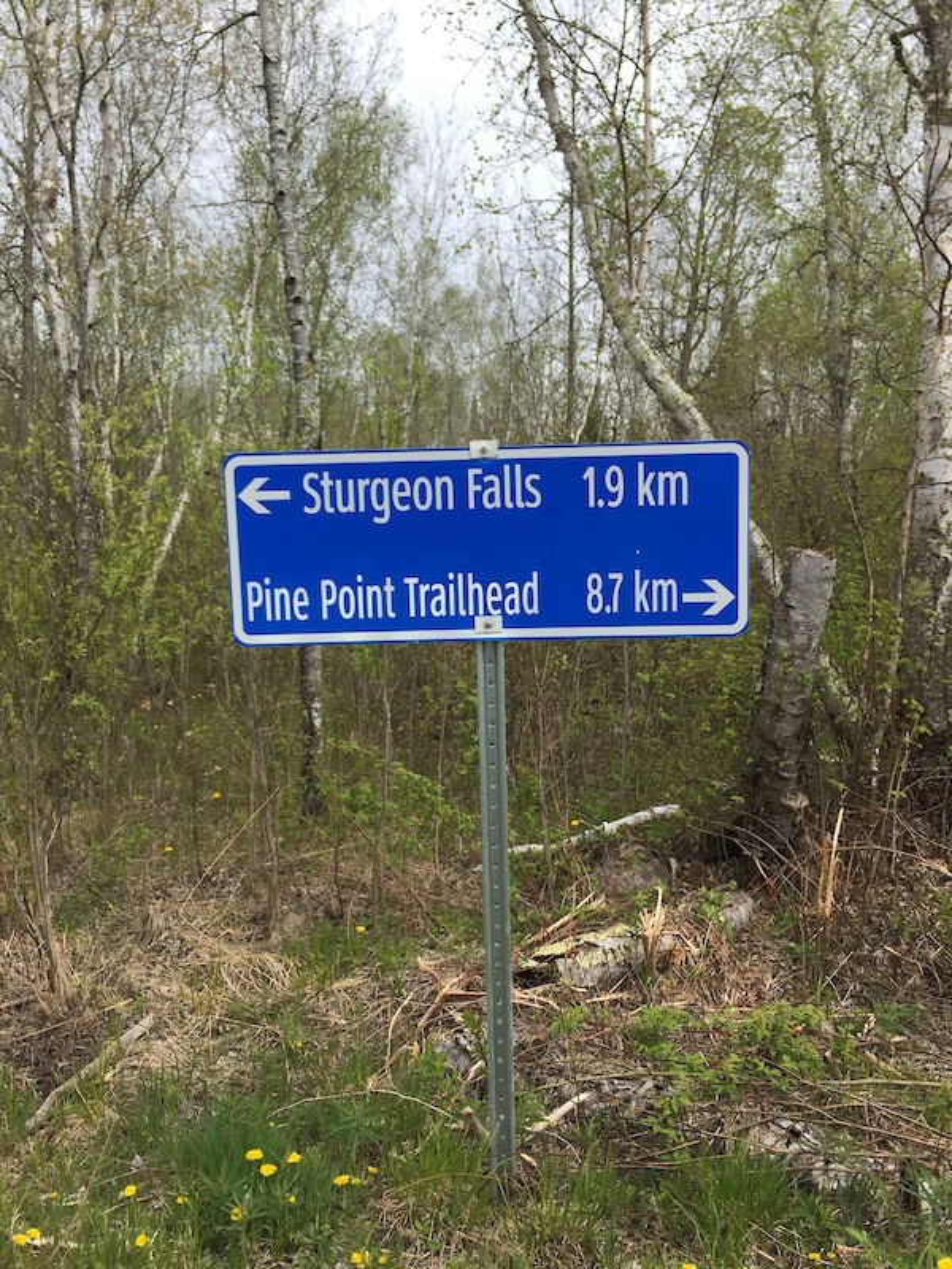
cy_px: 634
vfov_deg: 61.7
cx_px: 476
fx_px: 1063
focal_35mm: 29
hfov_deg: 48.2
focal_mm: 4.15
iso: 32
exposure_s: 1/1130
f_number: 2.2
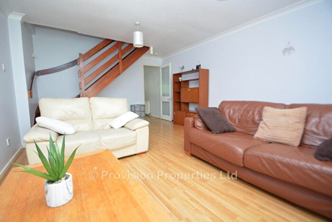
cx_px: 166
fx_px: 138
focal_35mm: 15
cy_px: 111
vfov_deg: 77.4
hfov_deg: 100.3
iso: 800
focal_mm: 10
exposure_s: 1/45
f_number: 3.5
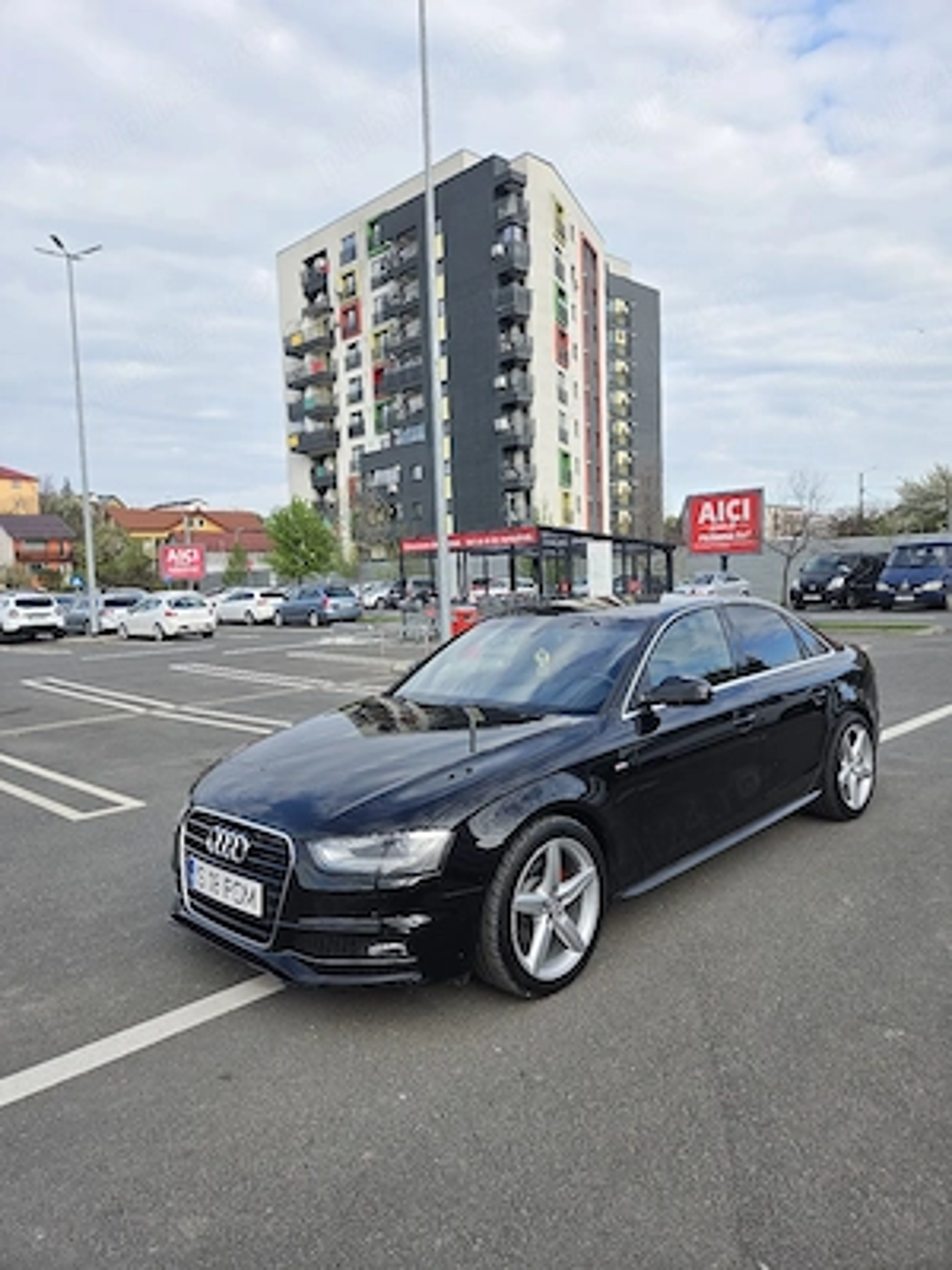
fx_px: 843
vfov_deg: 73.9
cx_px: 476
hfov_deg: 58.9
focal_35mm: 23
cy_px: 635
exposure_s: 1/1667
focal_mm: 5.4
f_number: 1.8
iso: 80
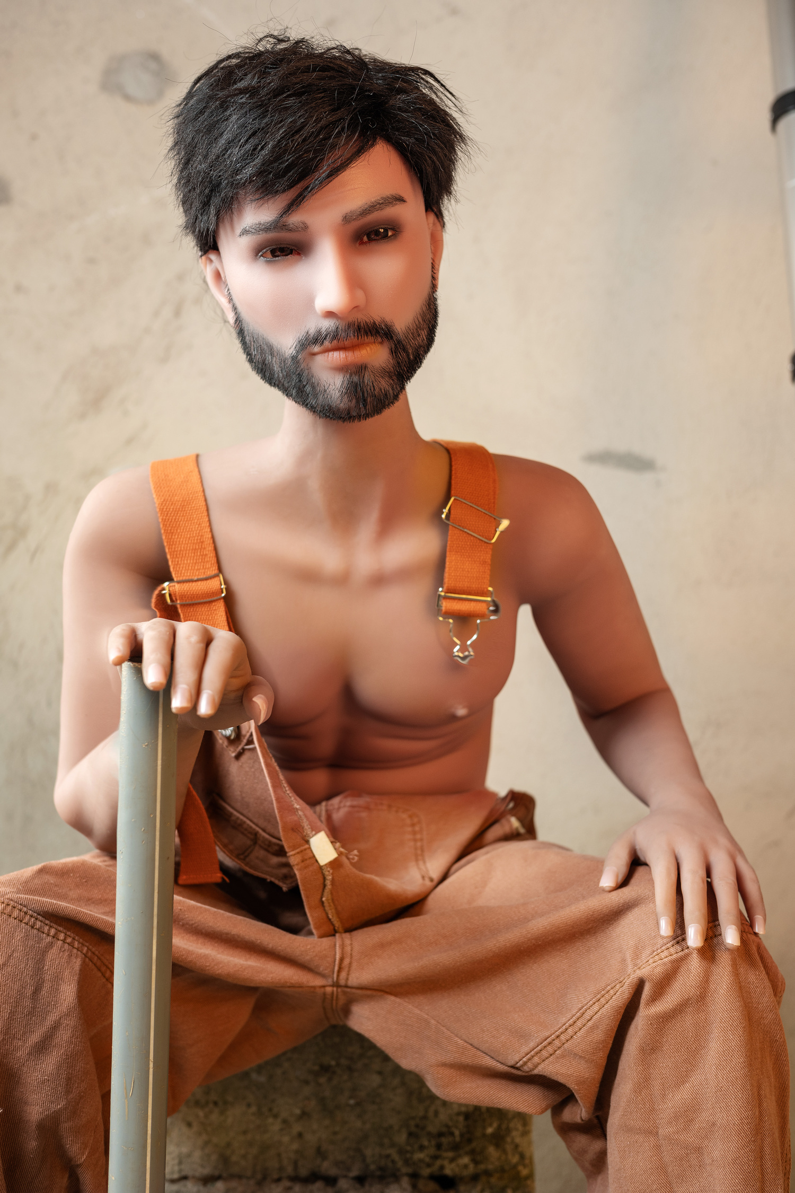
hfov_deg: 33.4
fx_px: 1325
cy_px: 596
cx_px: 398
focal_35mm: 40
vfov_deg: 48.5
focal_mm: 40
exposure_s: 1/50
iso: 160
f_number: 4
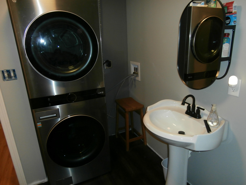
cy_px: 92
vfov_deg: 56.8
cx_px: 123
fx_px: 171
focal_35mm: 24
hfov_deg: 71.6
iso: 200
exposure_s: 1/30
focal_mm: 4.2
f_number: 3
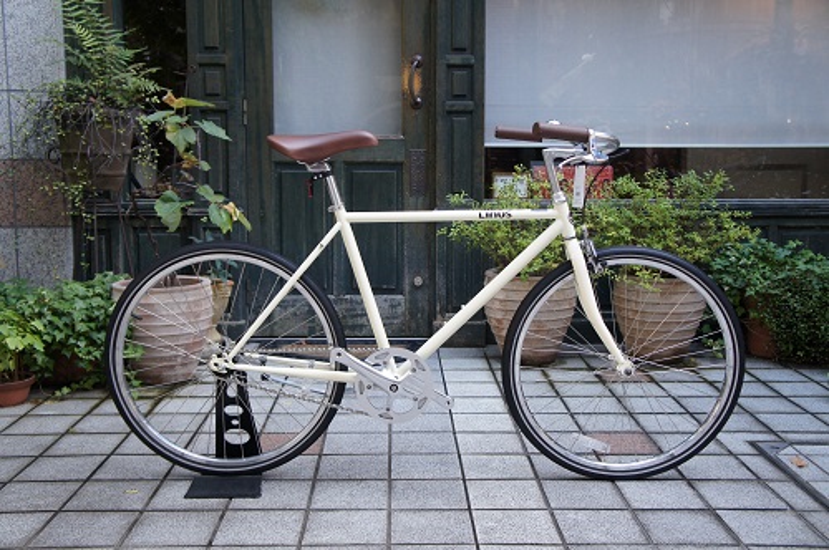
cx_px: 414
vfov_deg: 34.1
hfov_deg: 49.6
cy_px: 275
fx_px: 897
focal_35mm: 39
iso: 640
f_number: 4
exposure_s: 1/160
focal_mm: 26
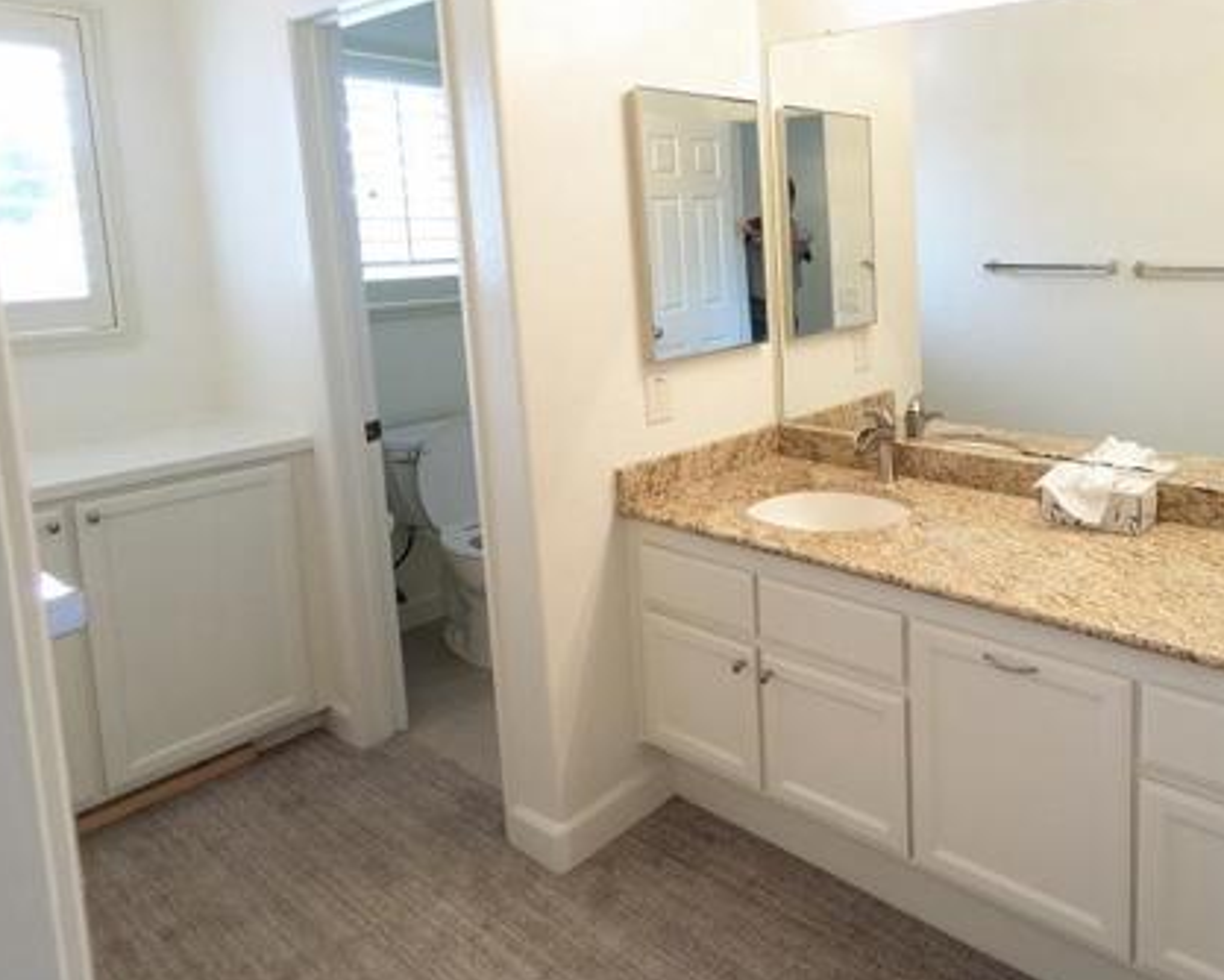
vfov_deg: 57.3
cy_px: 314
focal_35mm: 24
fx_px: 870
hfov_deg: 65.7
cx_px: 925
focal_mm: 2.35
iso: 347
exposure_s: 1/90.1
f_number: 2.2
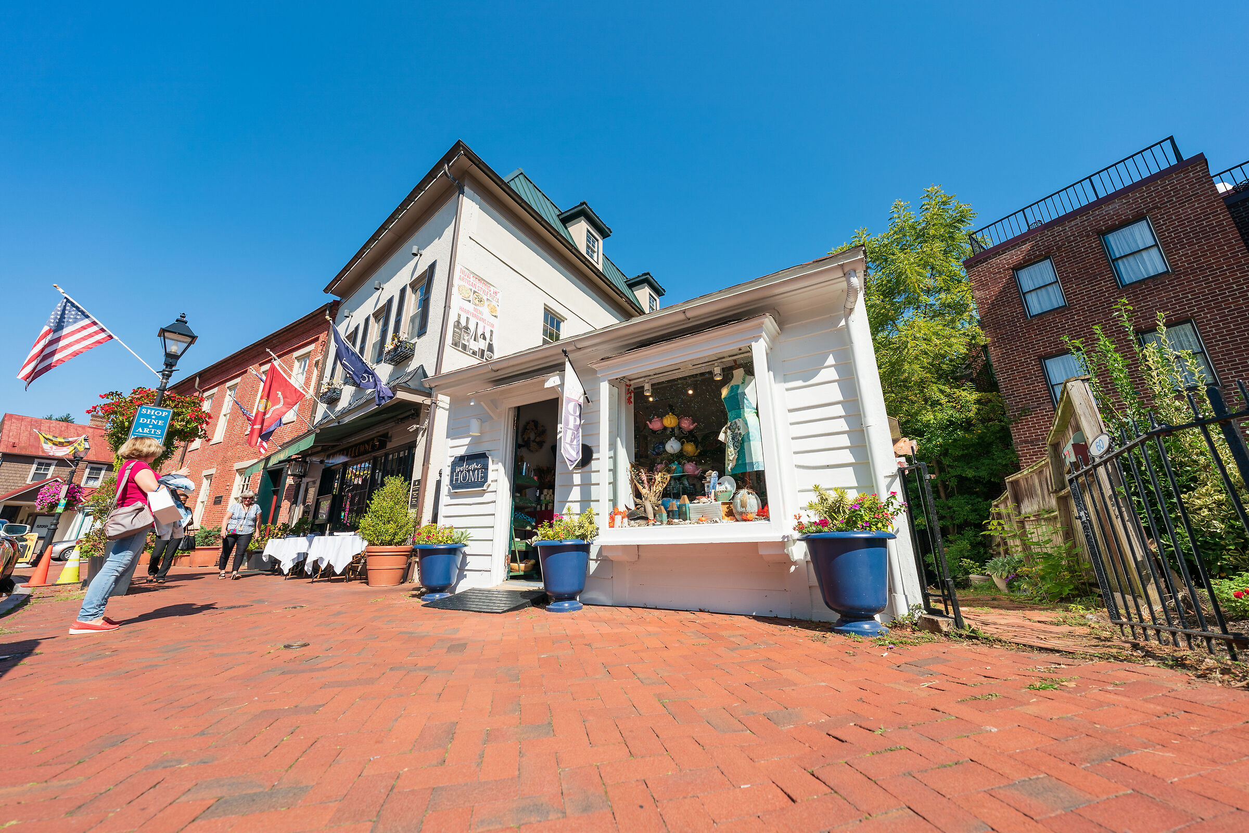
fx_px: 416
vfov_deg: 90.0
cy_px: 416
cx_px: 624
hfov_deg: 112.6
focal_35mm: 12
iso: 100
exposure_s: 1/500
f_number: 5
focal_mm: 12
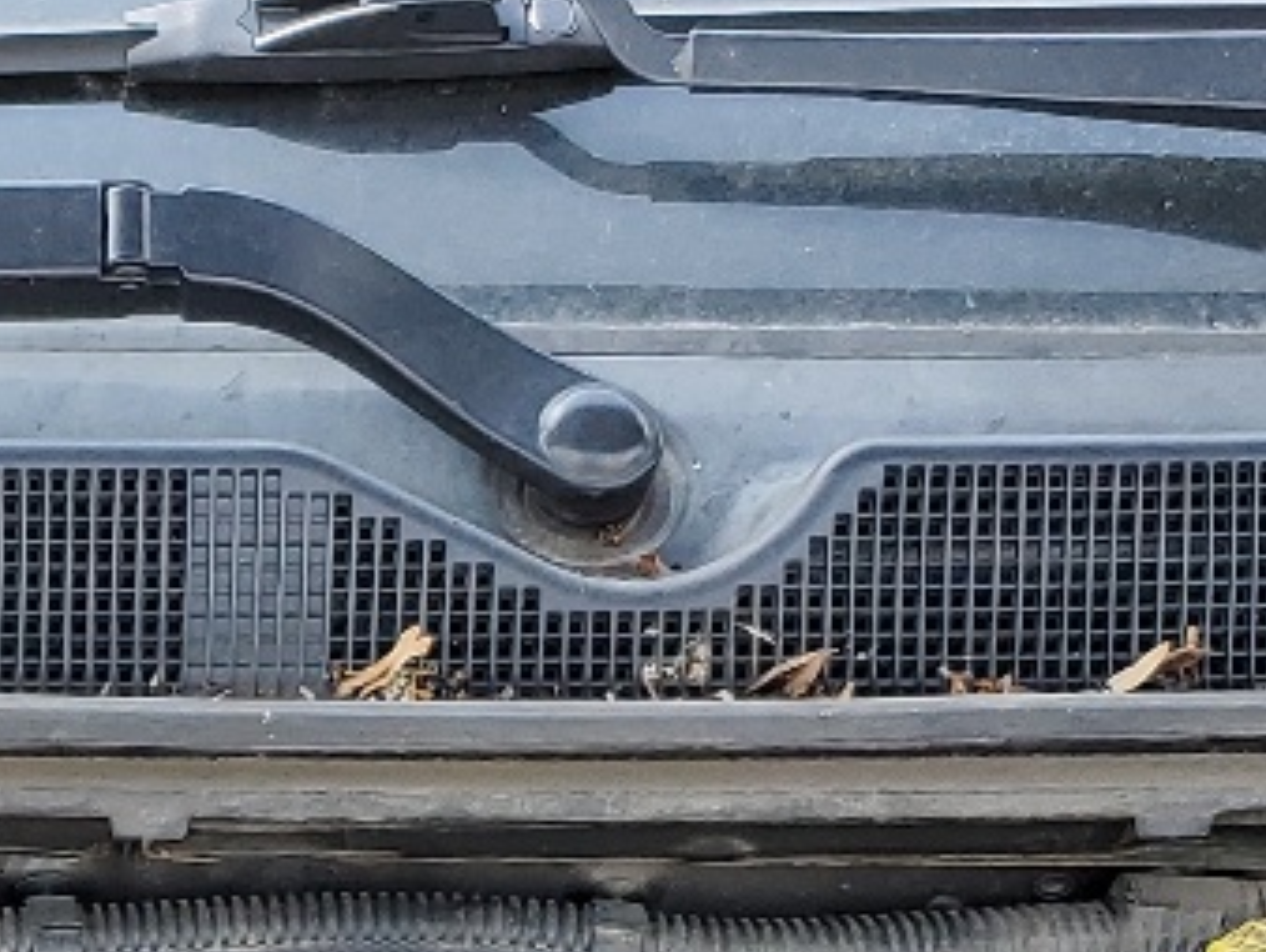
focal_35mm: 123
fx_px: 4502
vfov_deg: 11.8
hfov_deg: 15.5
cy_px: 1162
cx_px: -165
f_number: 1.5
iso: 50
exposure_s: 1/476
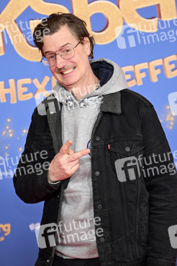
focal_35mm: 71
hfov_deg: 19.2
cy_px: 133
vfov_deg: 28.5
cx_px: 88
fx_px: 524
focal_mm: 71
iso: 200
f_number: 2.8
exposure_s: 1/200
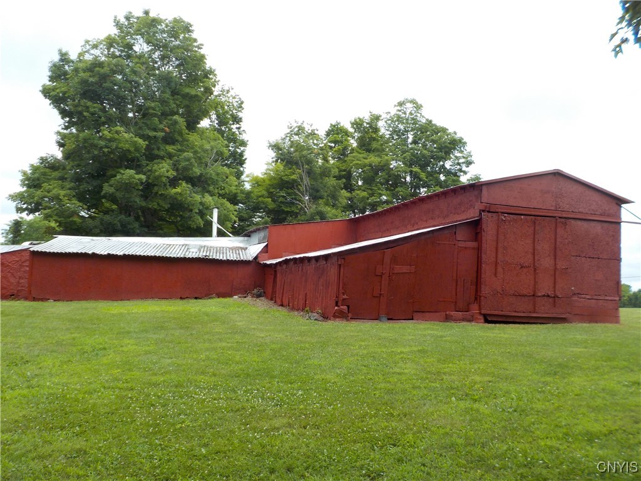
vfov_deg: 46.8
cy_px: 240
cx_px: 320
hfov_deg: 60.0
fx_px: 556
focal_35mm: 30
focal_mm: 4.1
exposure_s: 1/500
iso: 125
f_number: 3.3
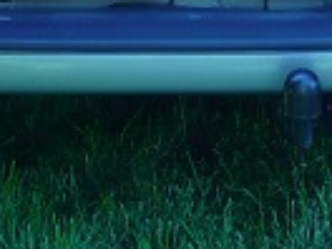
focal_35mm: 266
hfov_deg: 7.4
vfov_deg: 5.4
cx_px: 213
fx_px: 2551
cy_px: -355
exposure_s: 1/80
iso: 100
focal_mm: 6
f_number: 2.9
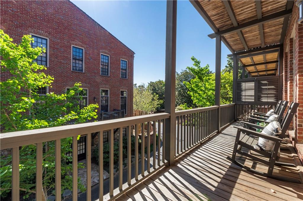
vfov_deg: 77.2
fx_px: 126
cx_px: 152
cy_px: 100
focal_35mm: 15
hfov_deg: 100.4
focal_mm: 10
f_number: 16
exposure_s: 1/500
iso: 320
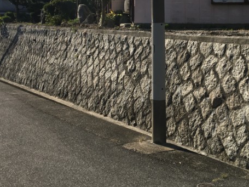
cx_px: 157
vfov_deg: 28.0
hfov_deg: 37.3
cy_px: 37
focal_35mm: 51
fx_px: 367
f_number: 2.2
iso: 25
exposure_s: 1/2024
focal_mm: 4.15
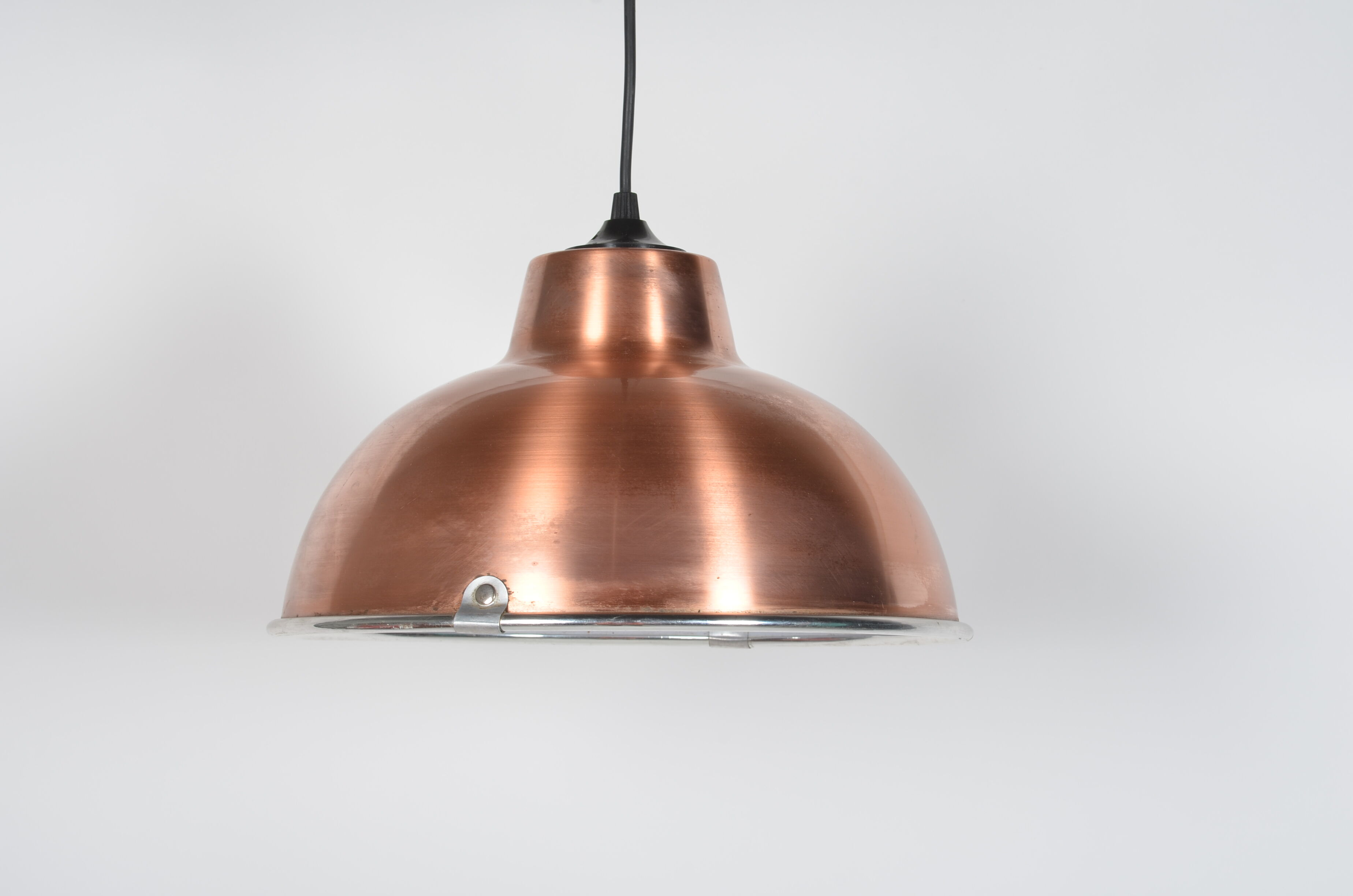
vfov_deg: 18.1
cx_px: 676
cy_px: 448
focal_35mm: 75
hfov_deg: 27.0
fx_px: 2813
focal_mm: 50
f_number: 11
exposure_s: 1/125
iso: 100
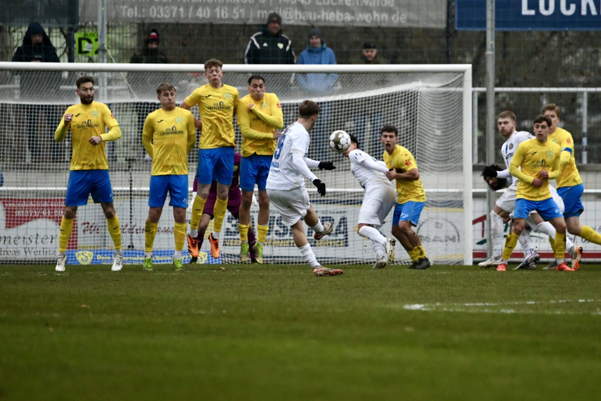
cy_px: 200
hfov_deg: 5.3
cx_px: 300
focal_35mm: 390
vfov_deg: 3.5
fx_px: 6510
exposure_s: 1/1600
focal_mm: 390
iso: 8000
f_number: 5.6
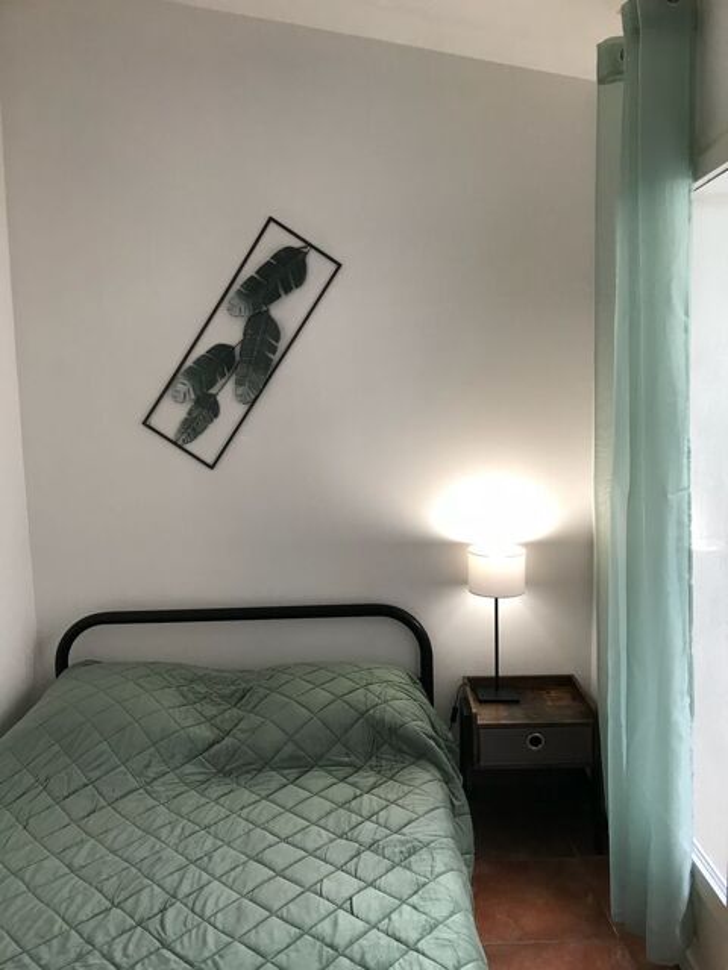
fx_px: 785
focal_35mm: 28
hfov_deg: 49.7
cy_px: 485
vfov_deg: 63.4
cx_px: 364
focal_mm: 3.99
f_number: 1.8
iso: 25
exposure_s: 1/33
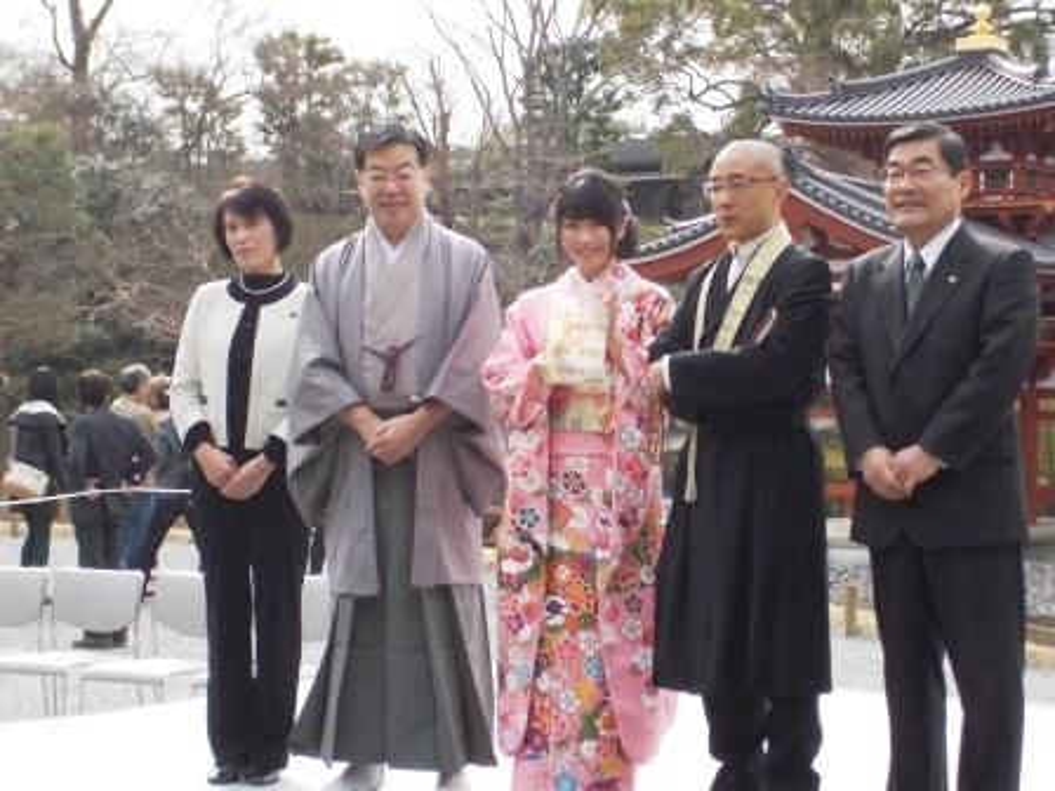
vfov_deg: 17.0
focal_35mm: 87
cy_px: 396
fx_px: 2652
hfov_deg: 22.5
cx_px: 528
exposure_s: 1/125
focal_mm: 12.3
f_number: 5.9
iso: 80
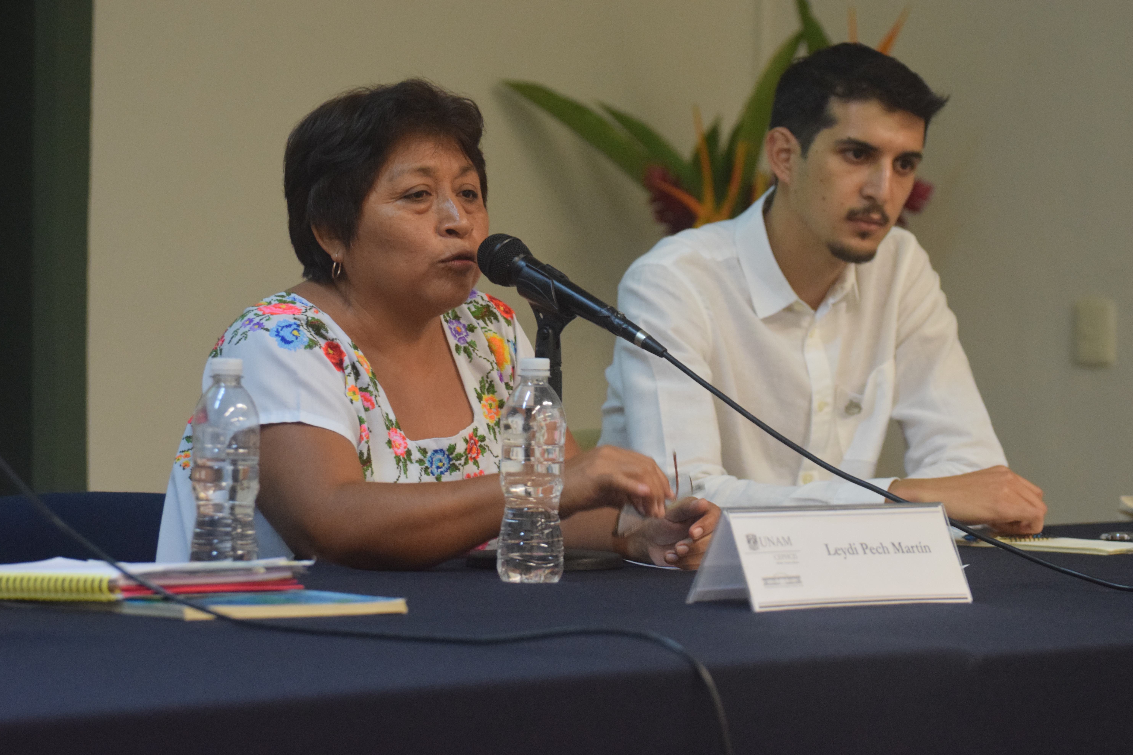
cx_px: 568
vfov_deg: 8.3
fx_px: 5224
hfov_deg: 12.4
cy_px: 379
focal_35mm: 166
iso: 1600
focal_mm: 110
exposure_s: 1/60
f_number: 4.5
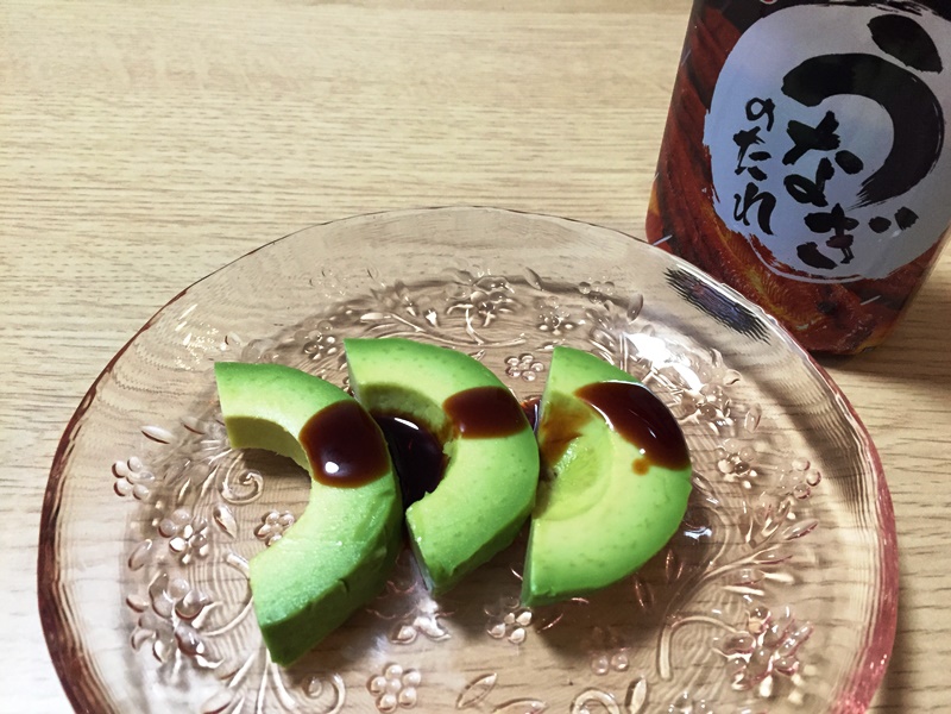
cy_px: 357
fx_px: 797
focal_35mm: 29
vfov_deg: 48.2
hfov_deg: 61.7
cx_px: 476
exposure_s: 1/30
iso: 200
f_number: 2.2
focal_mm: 4.15
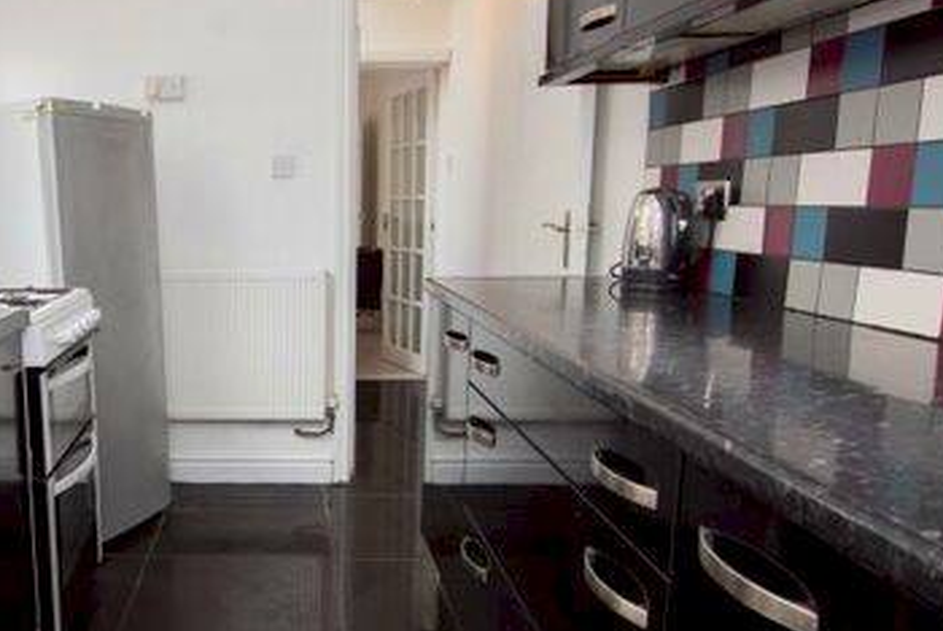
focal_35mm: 30
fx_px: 786
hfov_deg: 58.8
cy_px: 336
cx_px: 242
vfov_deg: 43.7
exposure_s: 1/160
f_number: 4.5
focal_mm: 10
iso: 400
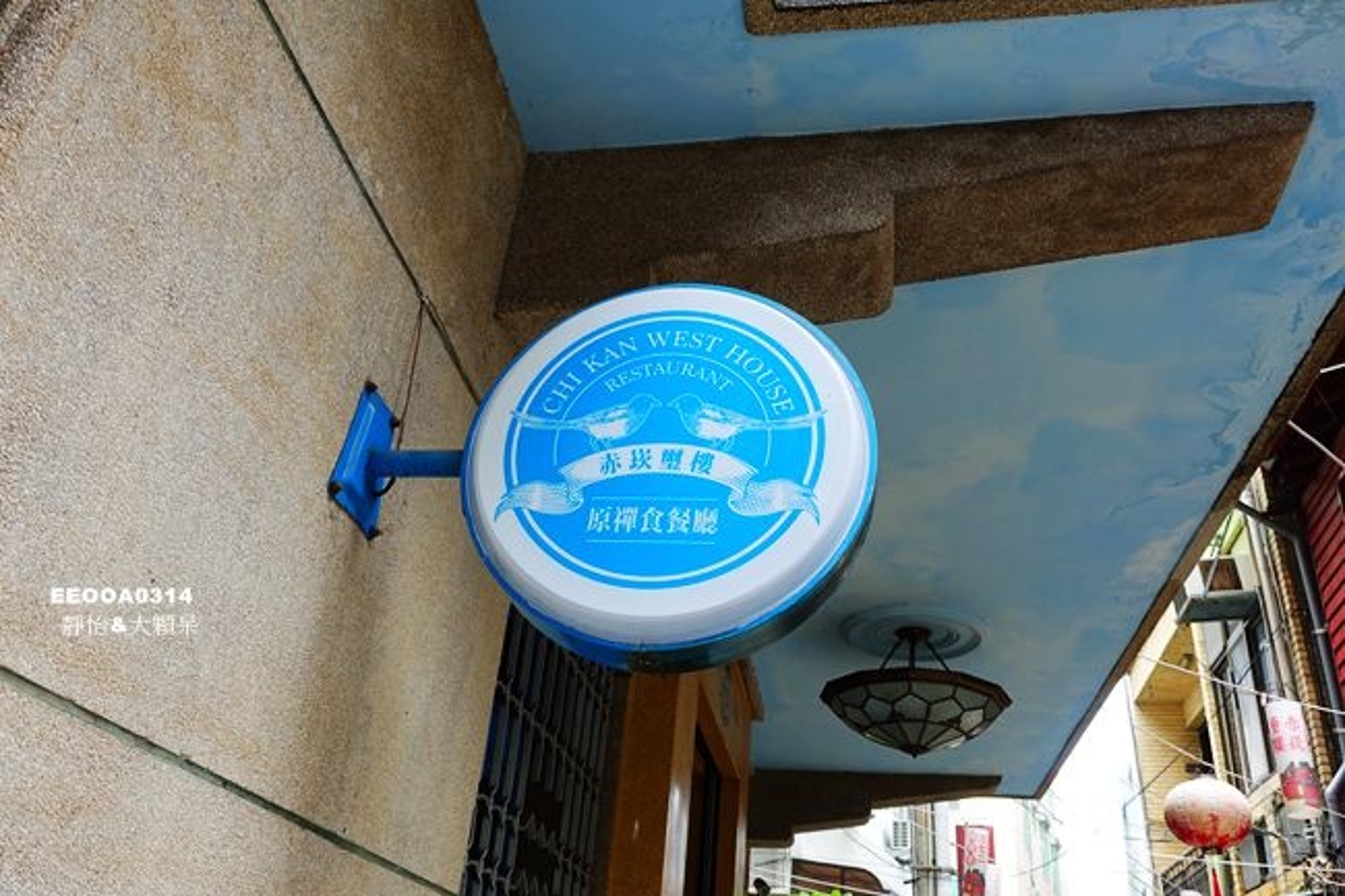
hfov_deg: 63.7
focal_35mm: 29
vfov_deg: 44.9
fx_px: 1083
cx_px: 672
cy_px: 448
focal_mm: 10.7
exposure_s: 1/100
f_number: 4
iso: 125
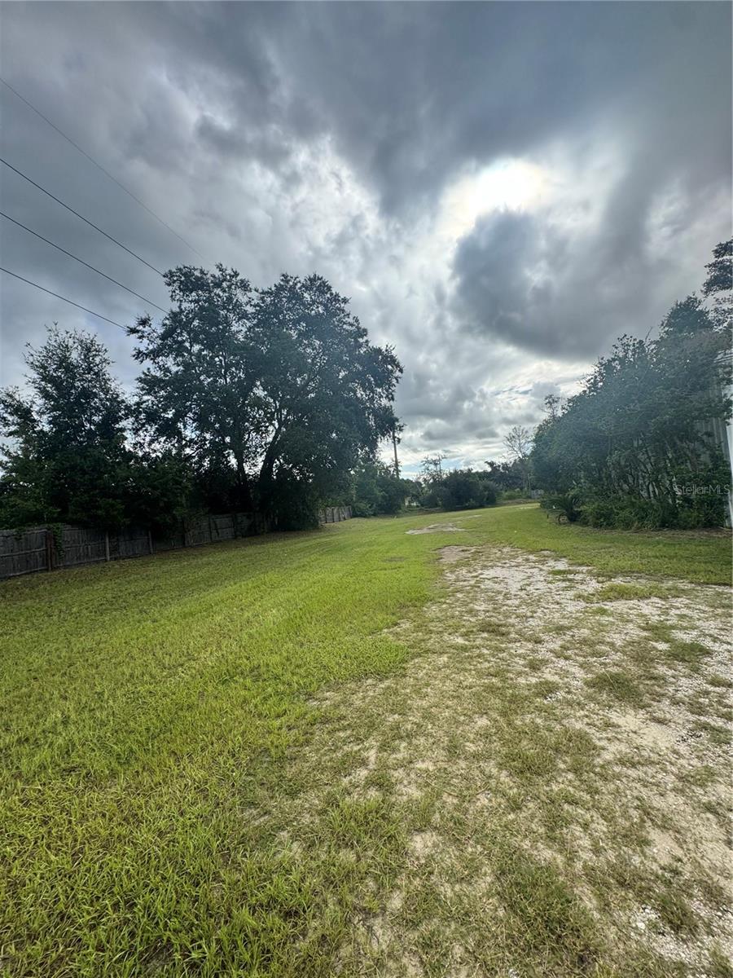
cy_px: 489
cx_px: 366
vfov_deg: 102.1
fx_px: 395
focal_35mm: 14
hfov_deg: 85.7
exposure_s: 1/1160
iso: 40
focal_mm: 2.22
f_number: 2.2
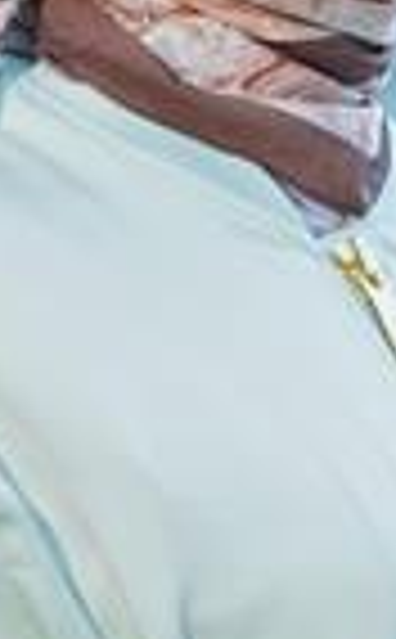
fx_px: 6098
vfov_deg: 6.0
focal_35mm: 351
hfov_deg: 3.7
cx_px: 176
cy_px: 94
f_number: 3.5
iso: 640
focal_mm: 105
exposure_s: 1/200
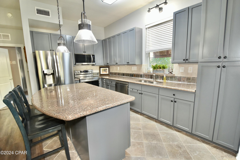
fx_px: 110
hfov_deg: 95.0
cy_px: 80
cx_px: 120
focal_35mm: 16
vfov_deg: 72.1
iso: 800
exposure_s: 1/80
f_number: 4.5
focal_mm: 11
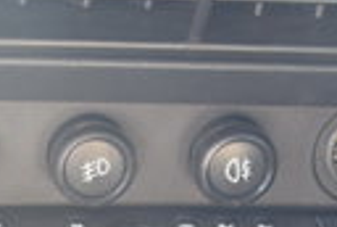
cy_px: 396
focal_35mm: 314
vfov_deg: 4.4
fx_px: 2946
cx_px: -105
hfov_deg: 6.5
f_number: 5
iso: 400
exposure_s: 1/100
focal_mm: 35
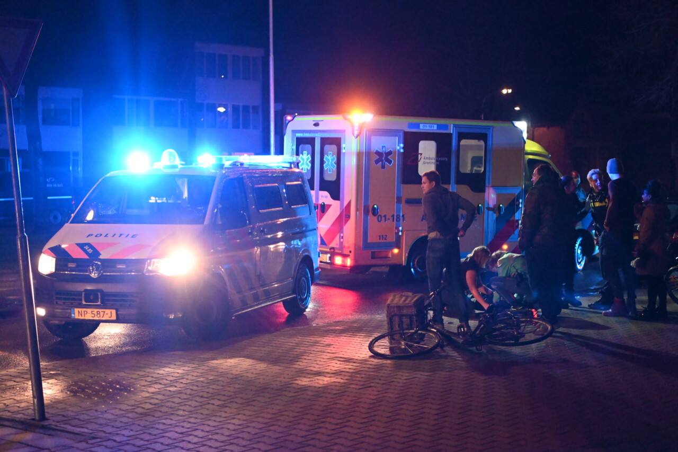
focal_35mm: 60
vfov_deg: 22.6
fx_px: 1130
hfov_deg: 33.4
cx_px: 339
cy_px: 226
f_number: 2.8
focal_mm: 60
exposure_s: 1/160
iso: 12800
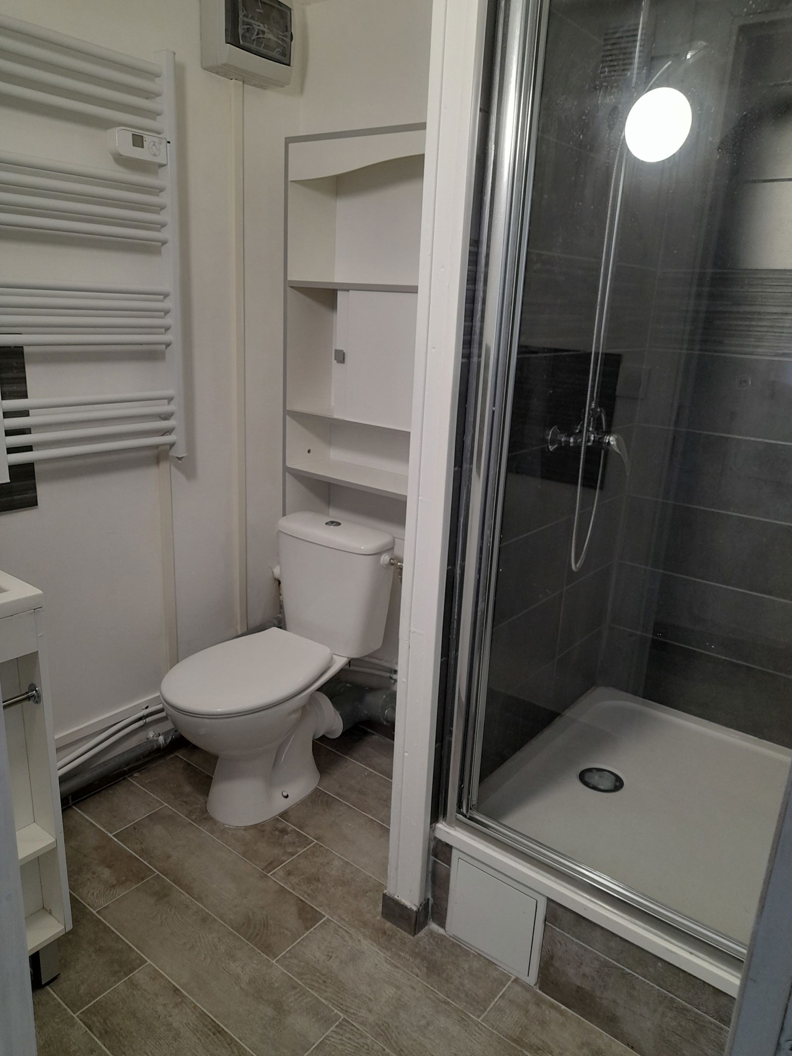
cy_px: 528
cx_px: 396
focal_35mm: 25
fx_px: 763
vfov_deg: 69.4
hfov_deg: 54.9
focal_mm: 4.6
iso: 160
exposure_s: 1/50
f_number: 2
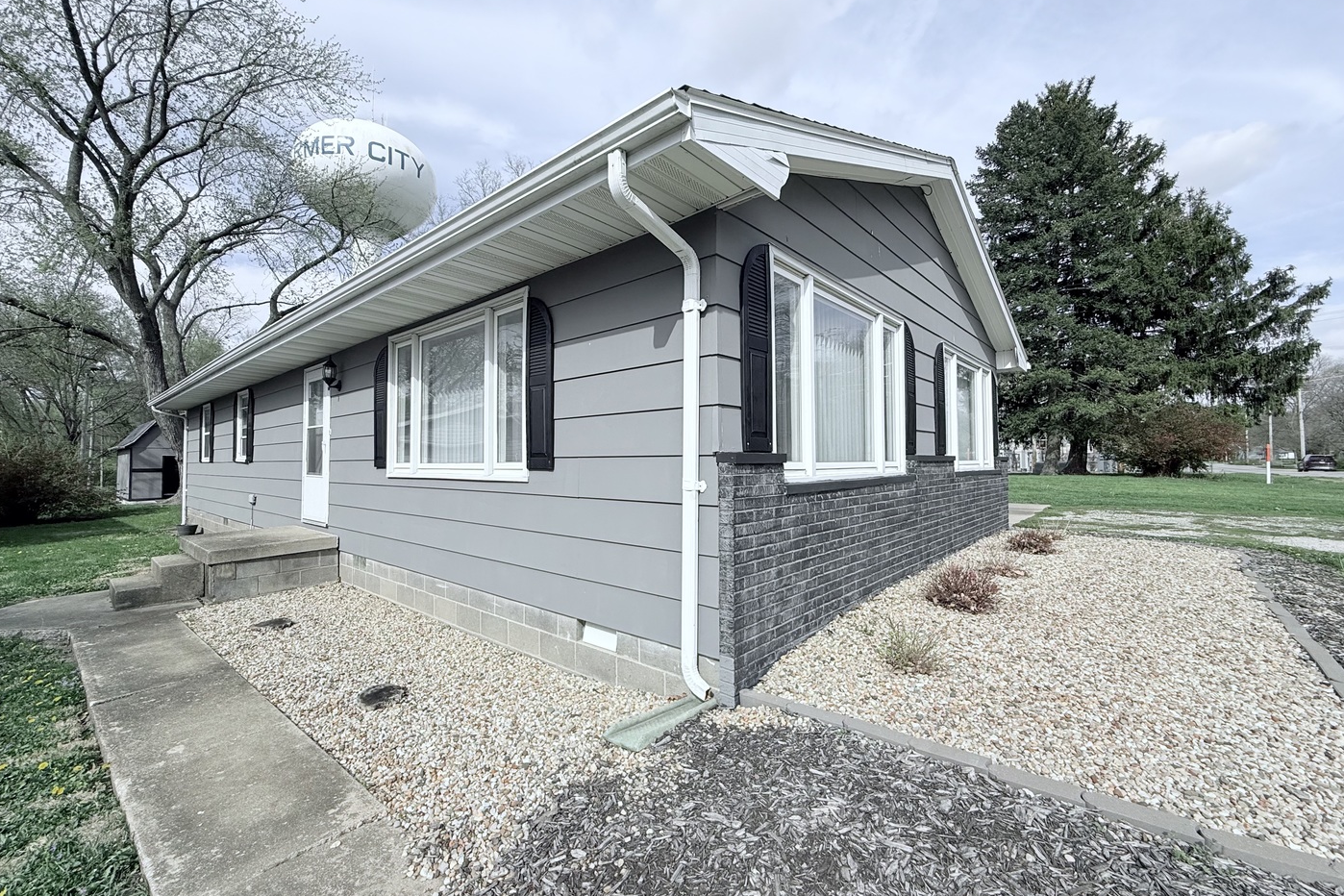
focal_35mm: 15
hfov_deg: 100.4
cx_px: 655
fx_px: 560
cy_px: 443
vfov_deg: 77.3
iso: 50
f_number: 2.2
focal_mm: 2.22
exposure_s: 1/2410
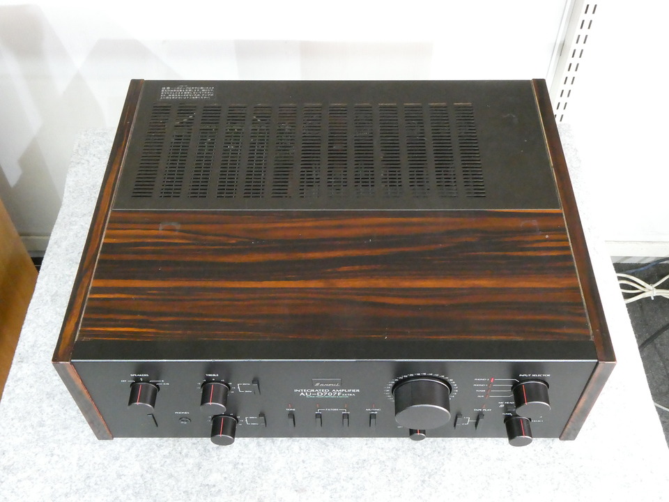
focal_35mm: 37
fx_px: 715
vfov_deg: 38.7
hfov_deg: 50.1
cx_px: 334
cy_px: 251
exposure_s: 1/10
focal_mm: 6.7
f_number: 7.1
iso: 1600
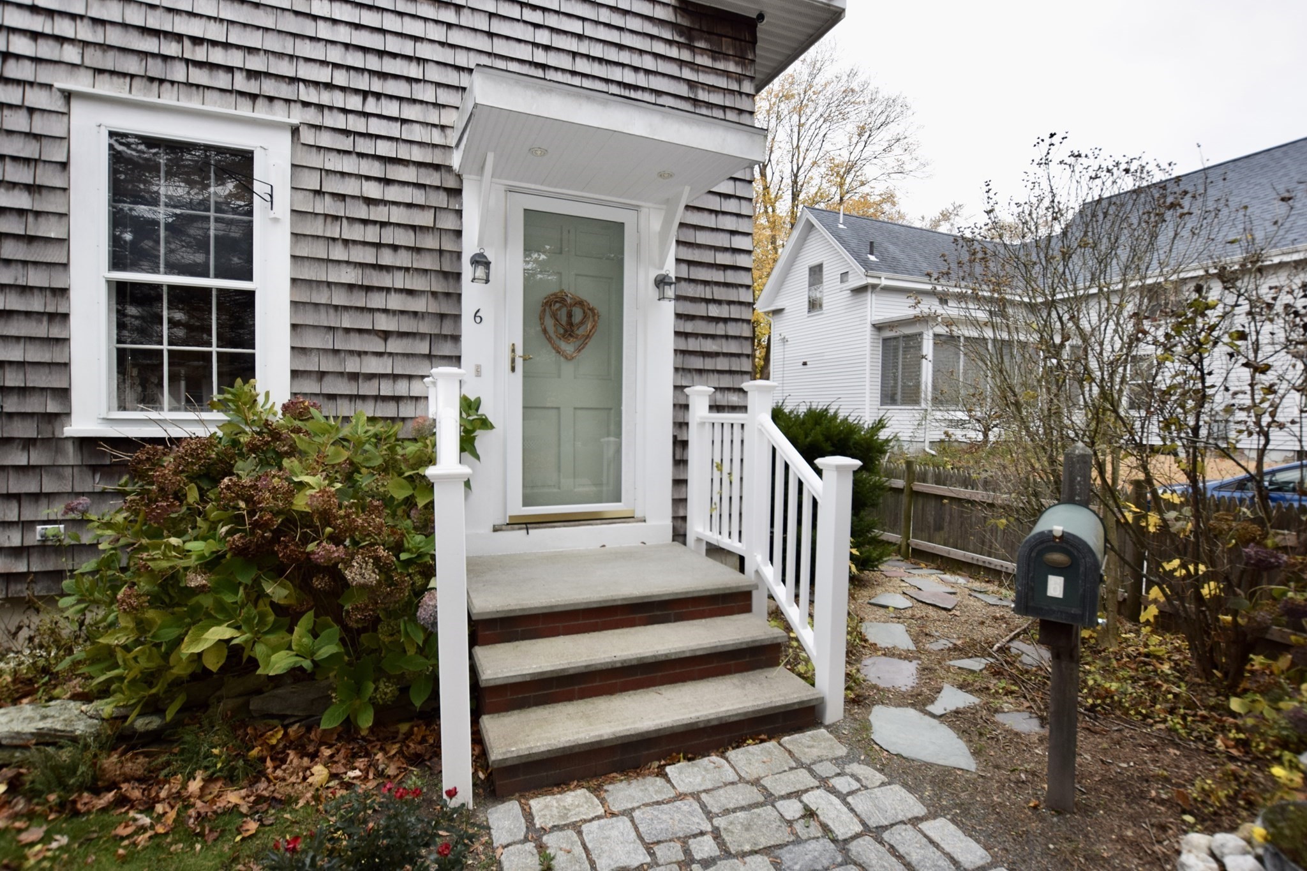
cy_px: 436
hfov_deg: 100.4
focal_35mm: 15
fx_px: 544
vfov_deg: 77.3
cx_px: 654
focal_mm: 10
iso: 400
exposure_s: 1/125
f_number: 5.6
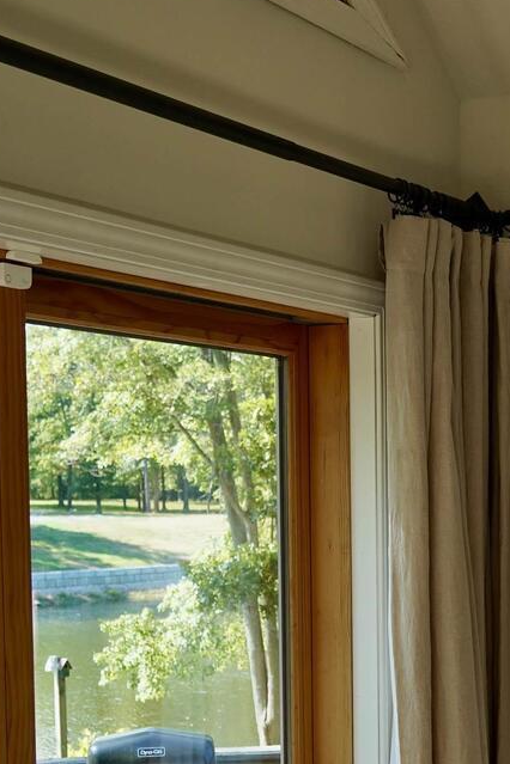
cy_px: 609
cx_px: 569
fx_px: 1509
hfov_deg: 18.4
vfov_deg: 27.9
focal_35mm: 71
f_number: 4
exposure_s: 1/160
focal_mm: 19
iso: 160
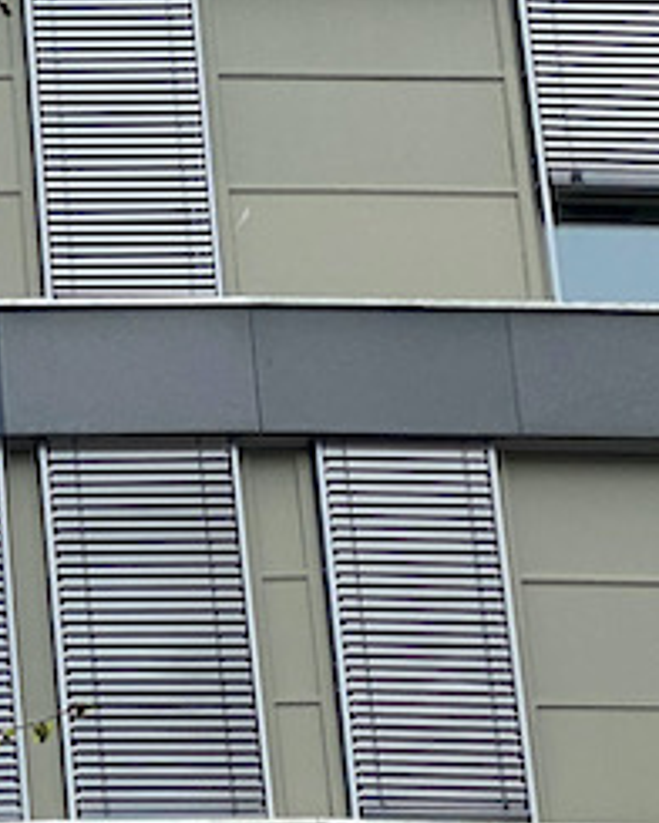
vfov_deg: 9.1
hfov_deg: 7.0
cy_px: 1199
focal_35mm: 207
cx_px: -978
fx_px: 5047
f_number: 2
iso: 20
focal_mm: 6
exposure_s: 1/872
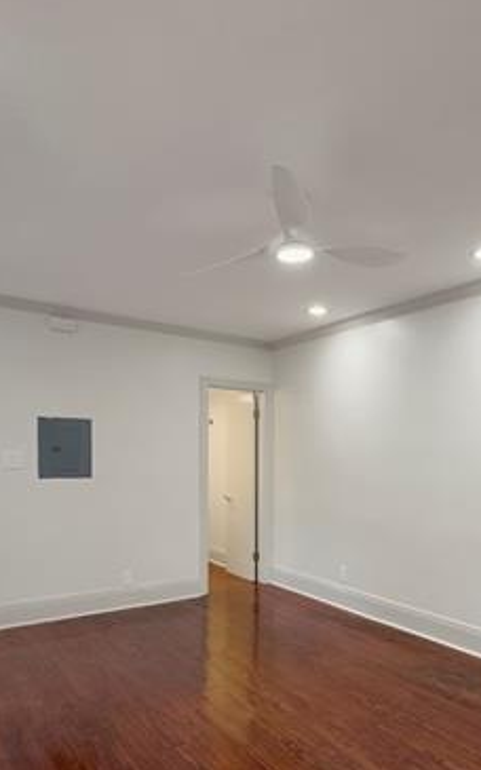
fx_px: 546
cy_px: 458
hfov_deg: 45.8
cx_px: 365
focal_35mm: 26
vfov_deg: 69.8
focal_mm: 2.22
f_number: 2.2
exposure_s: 1/60
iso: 400
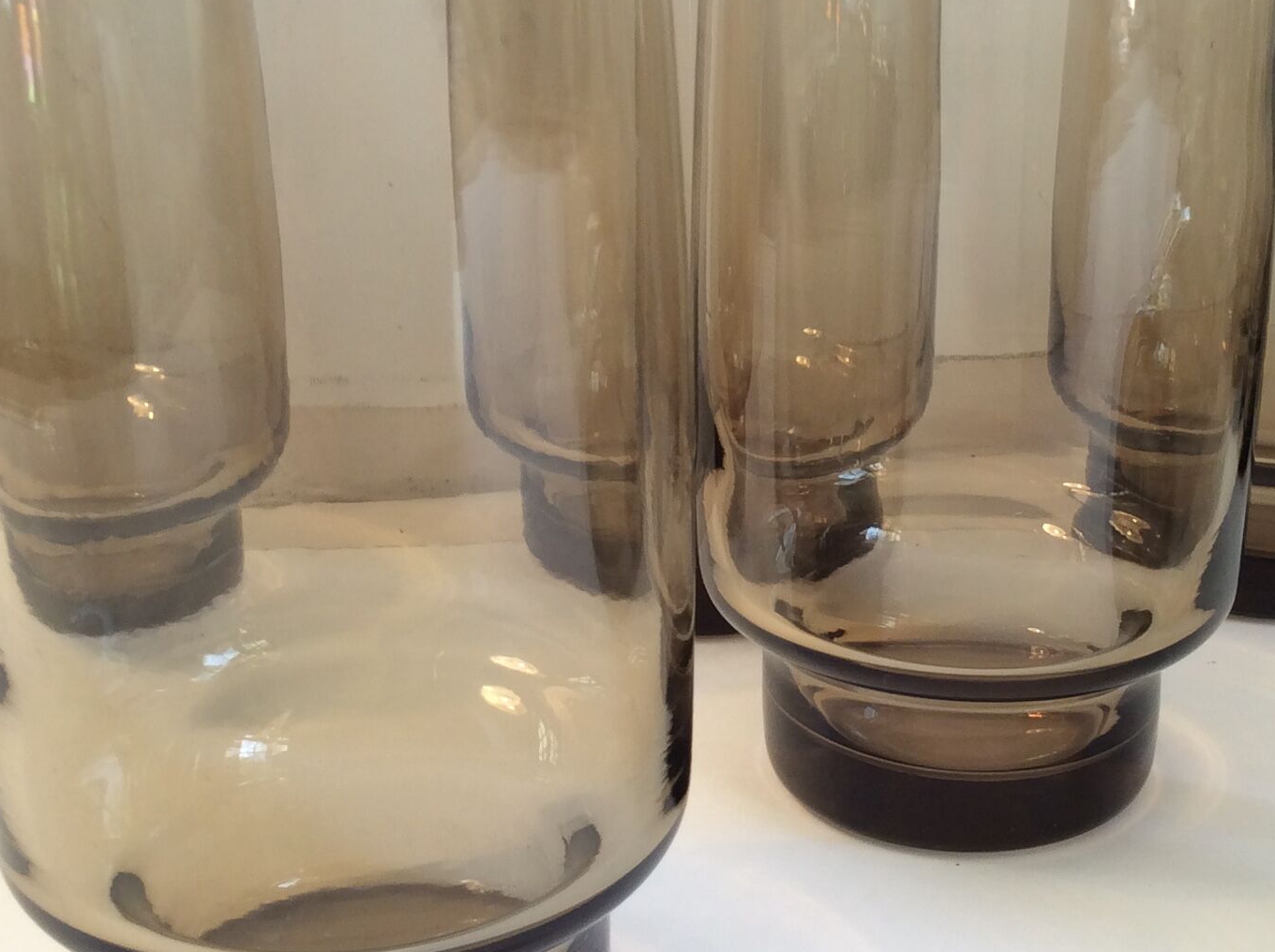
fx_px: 2244
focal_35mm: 61
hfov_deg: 31.6
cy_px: 437
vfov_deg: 24.0
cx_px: 783
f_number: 2.4
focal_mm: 3.3
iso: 32
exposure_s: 1/50
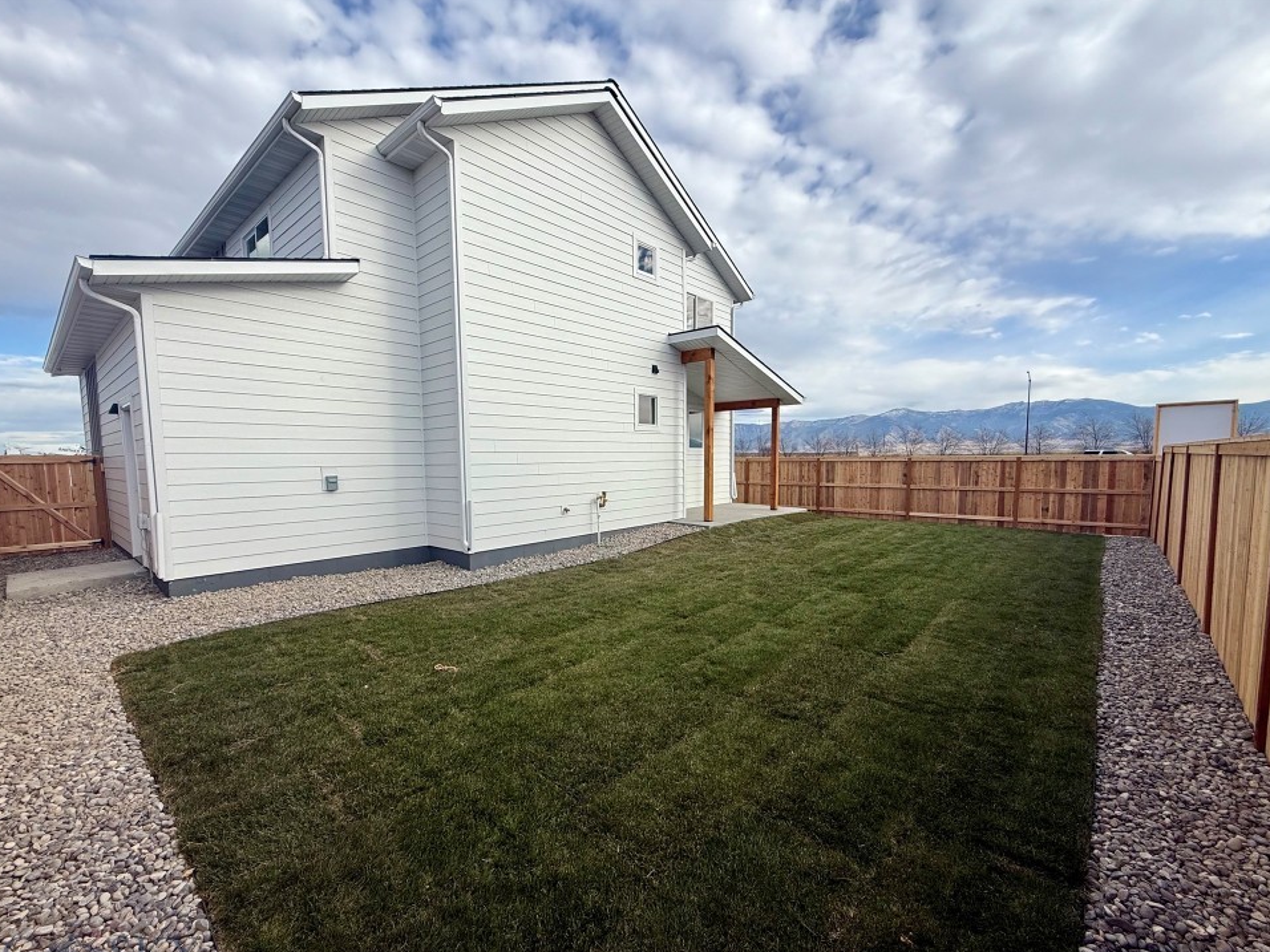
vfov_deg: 81.7
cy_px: 502
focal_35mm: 15
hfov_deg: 98.2
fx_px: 550
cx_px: 622
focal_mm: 2.22
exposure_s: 1/1745
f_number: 2.2
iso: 50
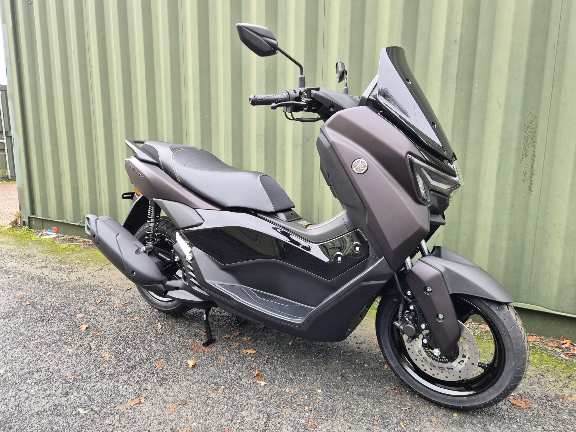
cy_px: 216
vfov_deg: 58.9
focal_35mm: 23
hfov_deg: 73.9
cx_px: 288
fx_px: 383
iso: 100
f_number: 1.8
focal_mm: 5.4
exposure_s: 1/180
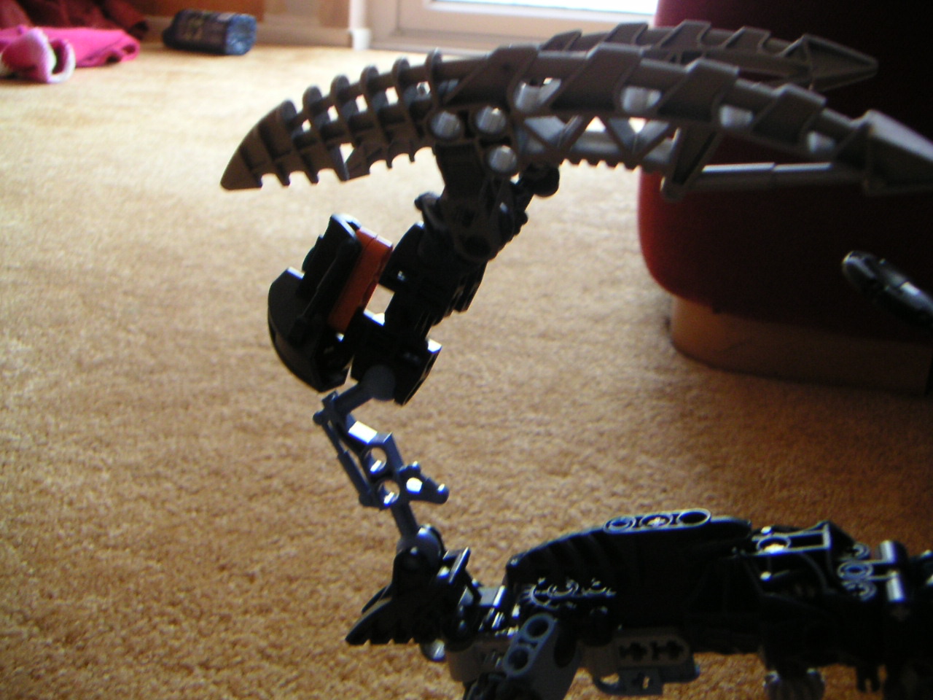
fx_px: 1051
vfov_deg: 36.8
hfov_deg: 47.9
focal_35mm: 39
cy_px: 350
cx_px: 466
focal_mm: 5.1
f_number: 2.9
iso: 125
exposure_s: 1/45
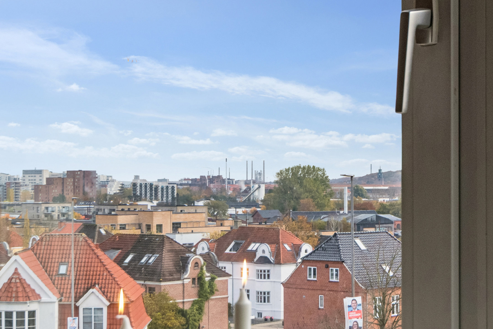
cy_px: 224
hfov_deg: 23.1
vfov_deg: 15.5
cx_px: 294
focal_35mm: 88
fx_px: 1205
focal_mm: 35
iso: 800
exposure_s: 1/100
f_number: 11
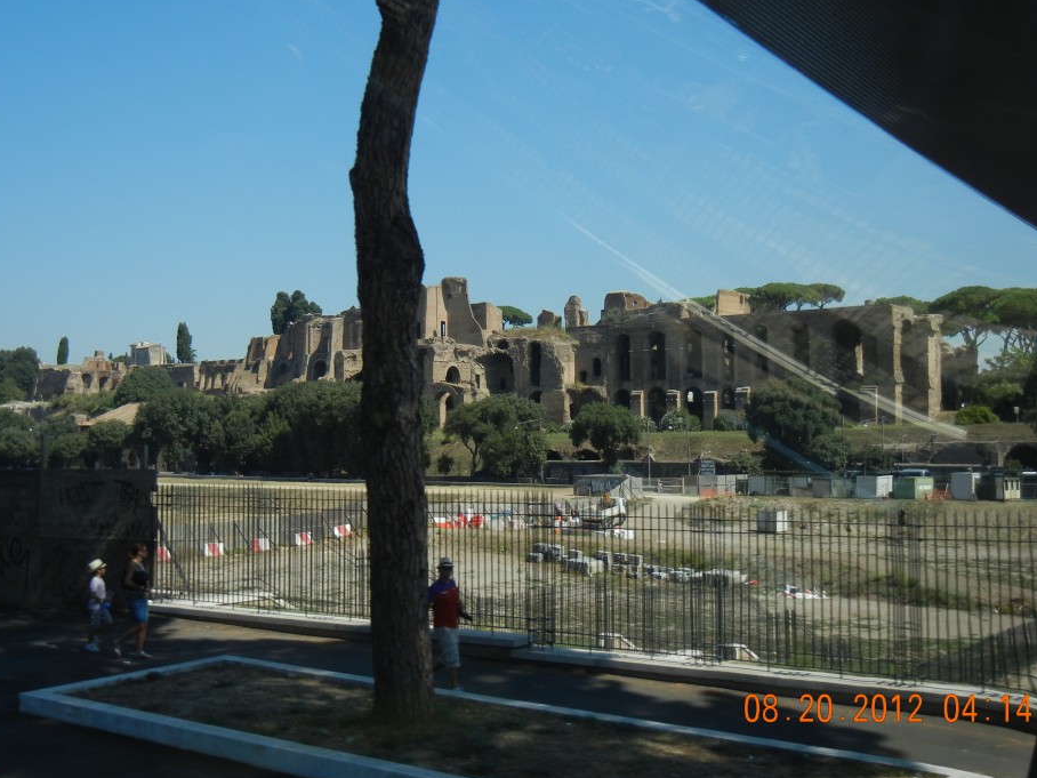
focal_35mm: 44
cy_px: 361
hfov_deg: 42.9
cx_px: 518
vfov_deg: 32.9
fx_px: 1318
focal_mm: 7.1
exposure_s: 1/338
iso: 160
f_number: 7.4
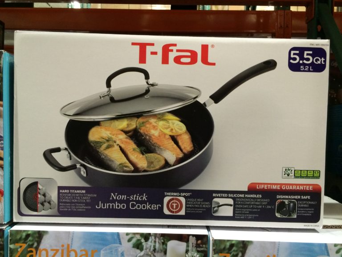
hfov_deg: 61.7
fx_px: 287
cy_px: 128
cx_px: 171
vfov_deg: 48.2
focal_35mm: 29
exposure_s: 1/30
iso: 200
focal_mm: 4.15
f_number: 2.2
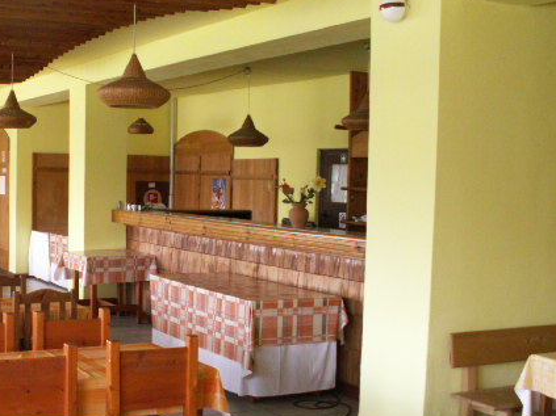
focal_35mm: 53
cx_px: 147
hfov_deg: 35.5
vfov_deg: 27.5
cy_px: 243
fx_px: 851
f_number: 2.8
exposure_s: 1/40
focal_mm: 5.86
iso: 125
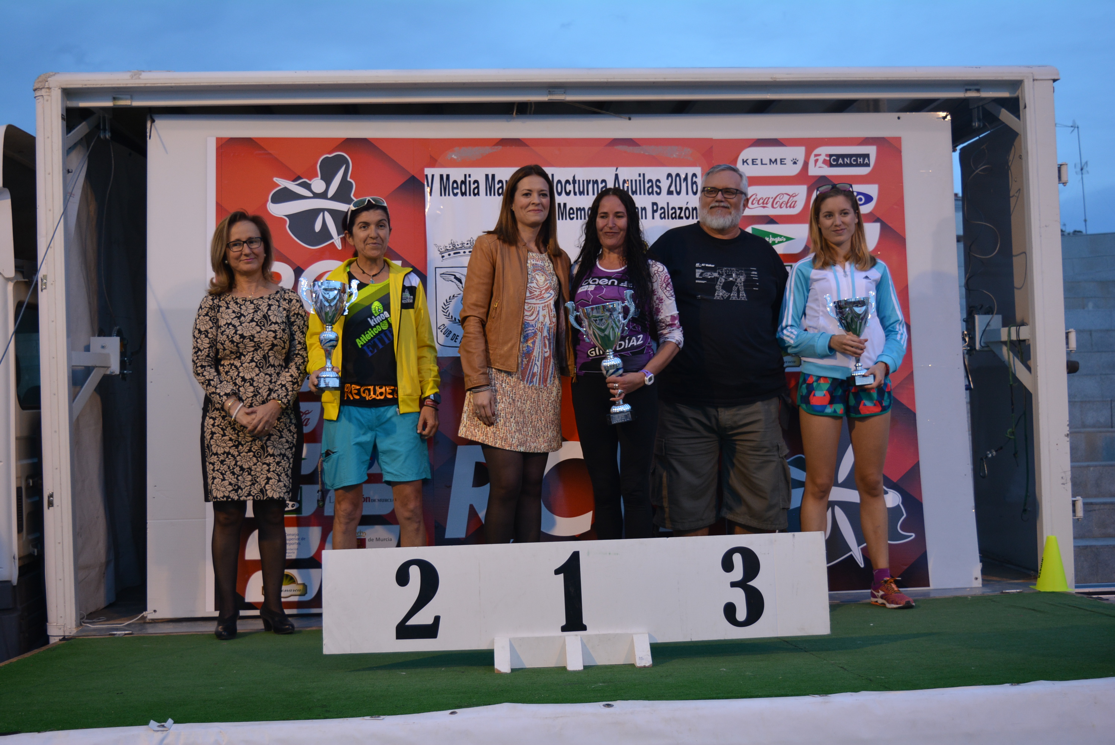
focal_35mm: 40
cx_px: 558
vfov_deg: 33.1
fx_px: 1255
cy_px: 372
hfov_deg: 47.9
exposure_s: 1/80
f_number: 4.2
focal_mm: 27
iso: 400
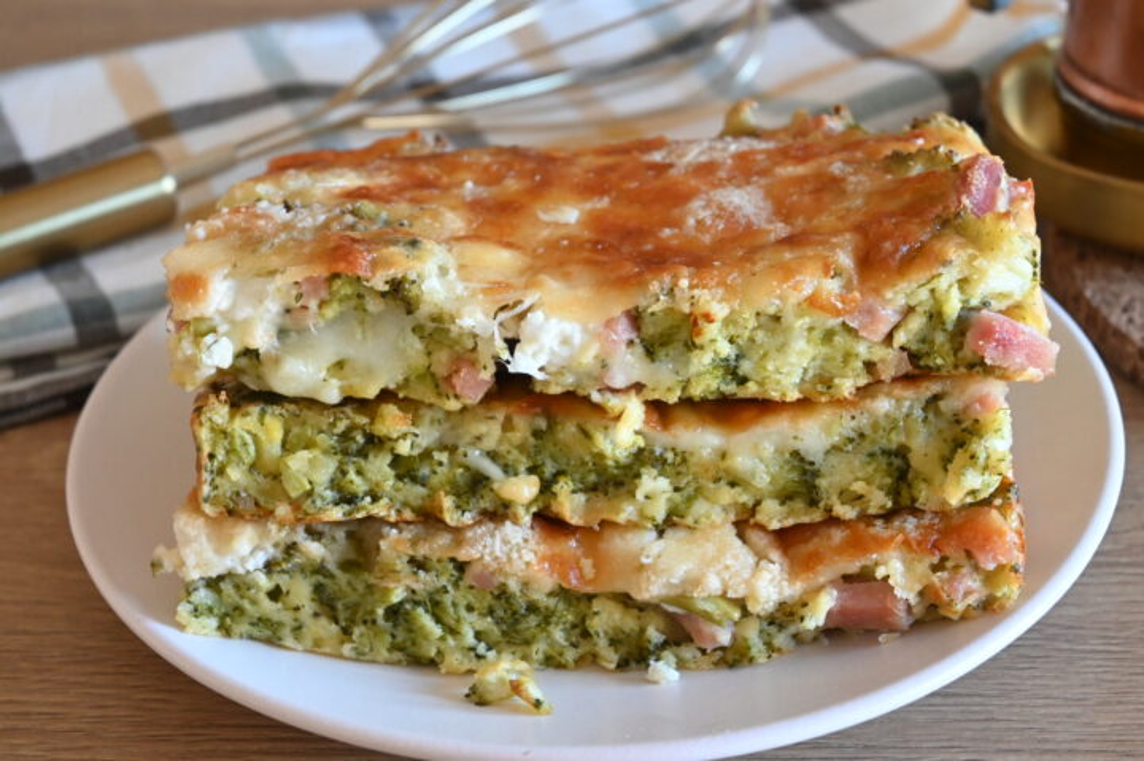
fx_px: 2382
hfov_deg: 27.0
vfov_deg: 18.2
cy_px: 380
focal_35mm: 75
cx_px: 572
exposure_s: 1/30
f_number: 7.1
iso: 1600
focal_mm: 50
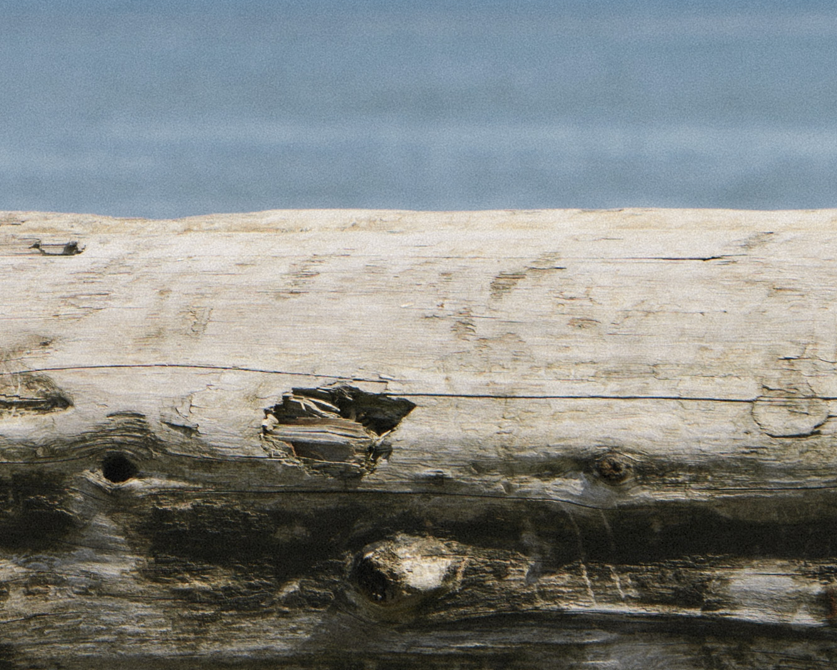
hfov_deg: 2.9
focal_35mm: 663
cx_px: -566
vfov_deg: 2.3
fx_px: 16426
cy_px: -462
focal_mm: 130
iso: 100
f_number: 5.6
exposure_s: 1/400
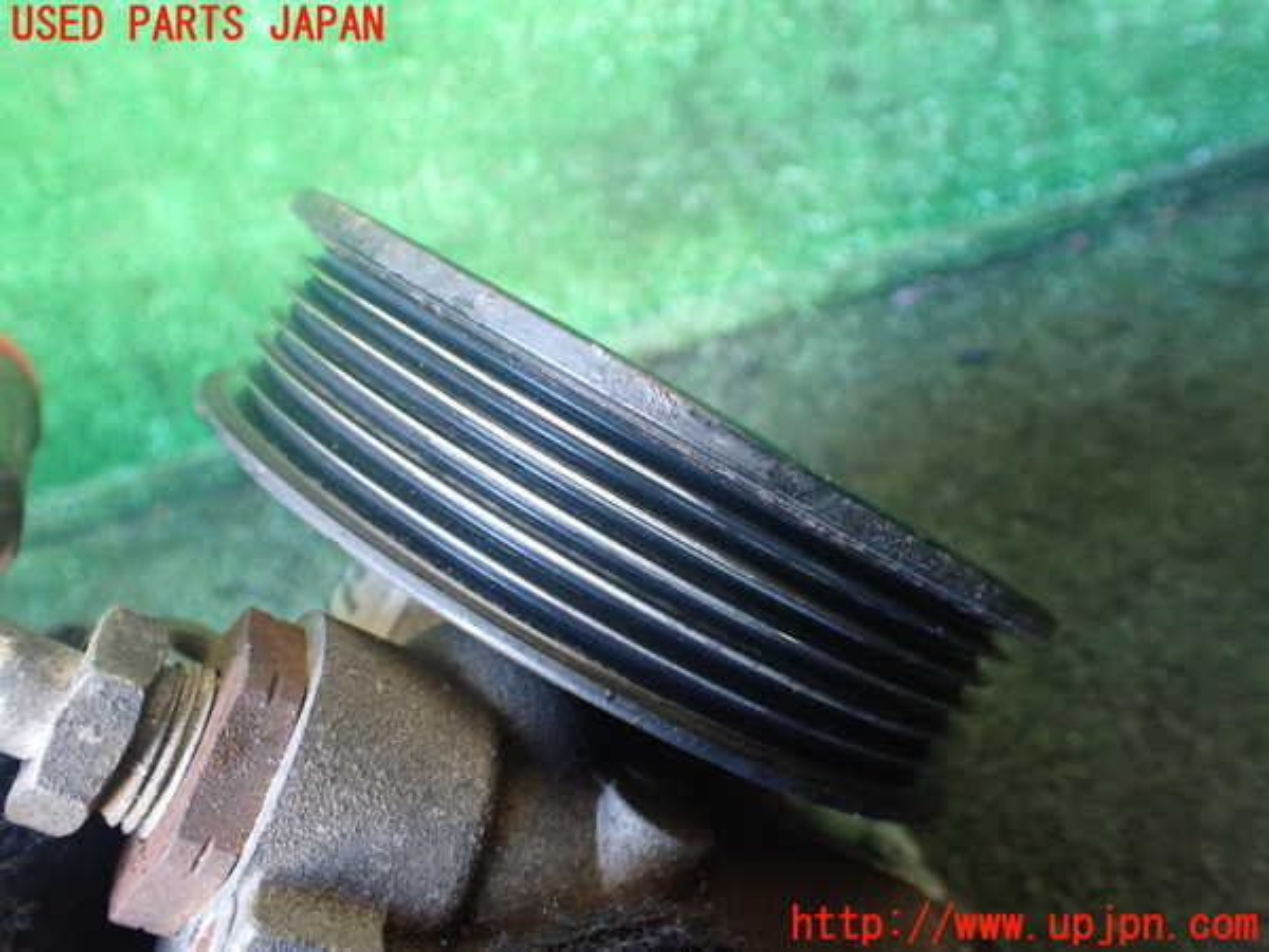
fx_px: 1100
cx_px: 634
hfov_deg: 60.0
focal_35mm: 30
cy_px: 476
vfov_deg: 46.8
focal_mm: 5.4
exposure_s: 1/40
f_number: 2.3
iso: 800
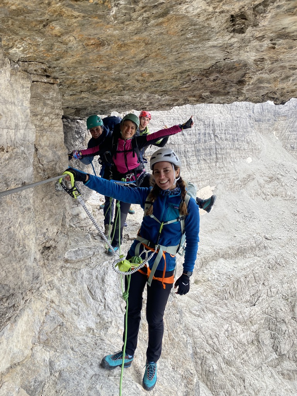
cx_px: 148
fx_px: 297
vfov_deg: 67.3
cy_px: 198
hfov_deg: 53.1
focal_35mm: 26
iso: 32
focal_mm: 4.25
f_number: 1.8
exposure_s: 1/404
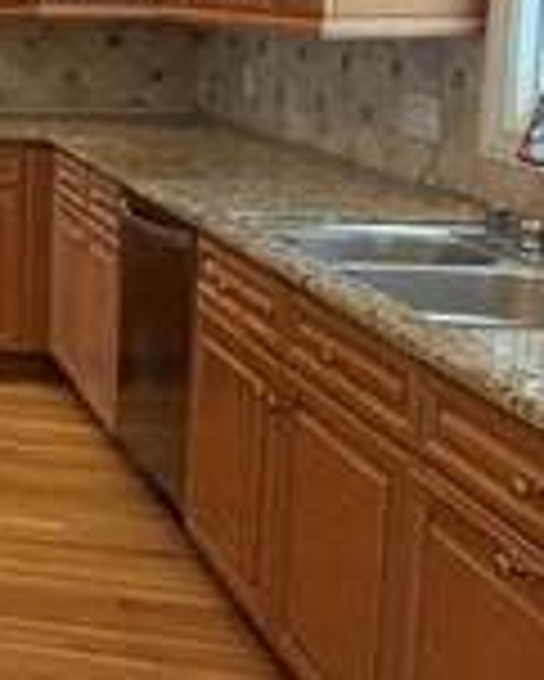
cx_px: -665
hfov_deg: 16.3
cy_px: 113
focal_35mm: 58
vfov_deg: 31.4
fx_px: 1166
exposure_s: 1/60
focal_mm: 2.22
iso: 250
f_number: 2.2
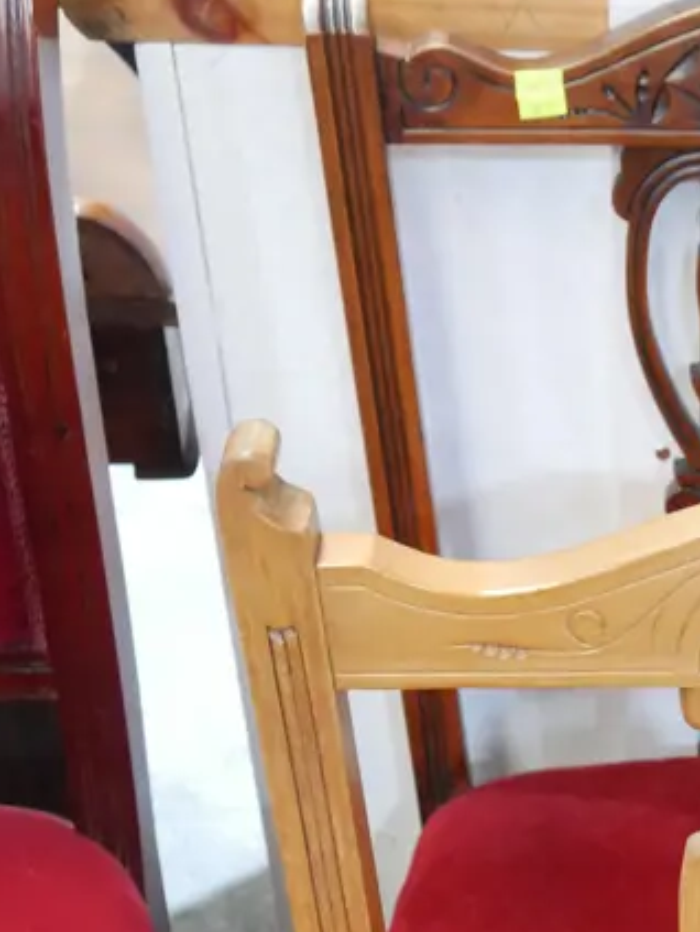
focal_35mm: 92
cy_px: 1058
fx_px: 2477
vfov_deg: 20.2
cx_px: 776
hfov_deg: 15.6
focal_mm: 19
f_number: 4.1
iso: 3200
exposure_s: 1/60
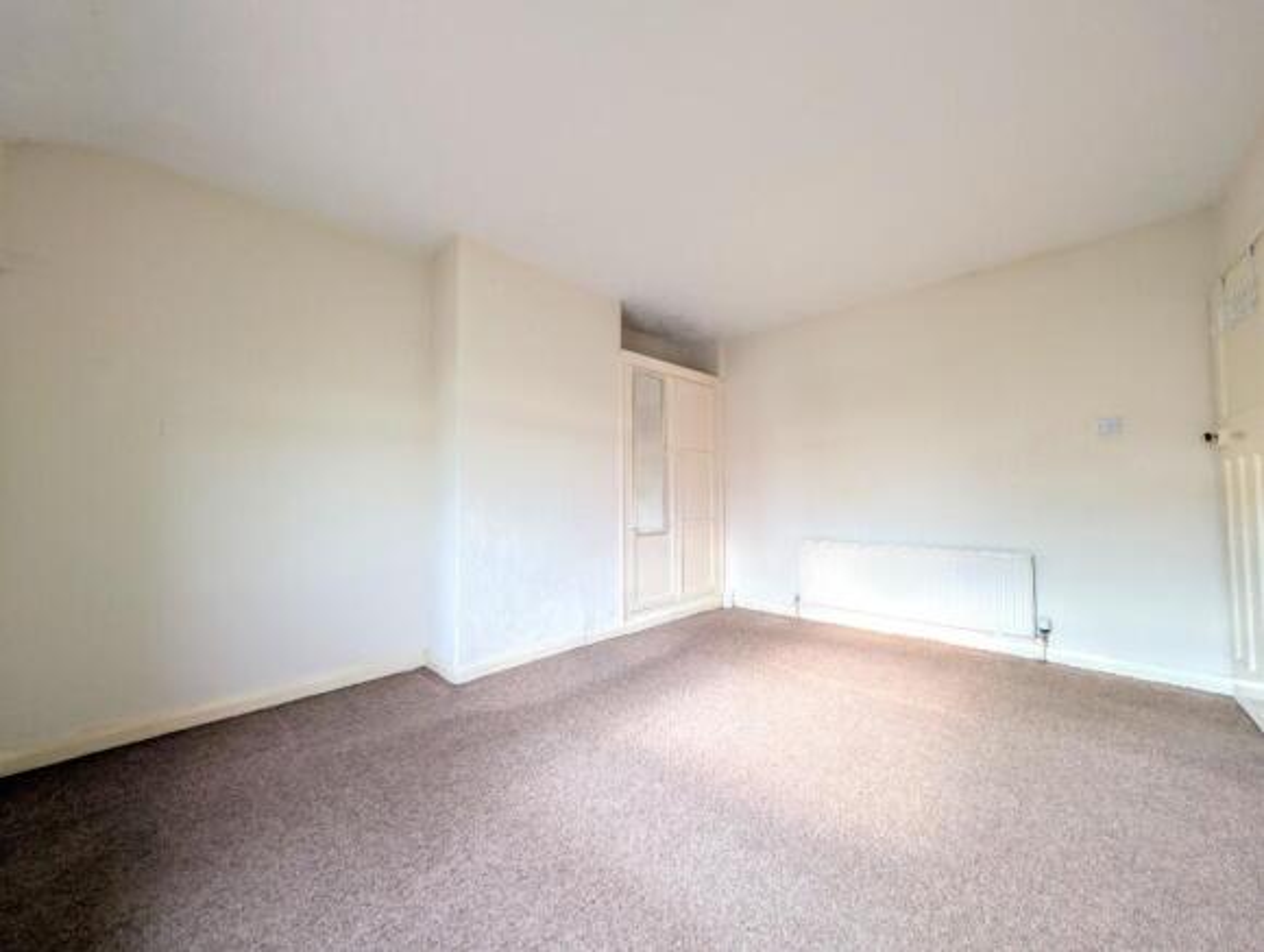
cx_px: 632
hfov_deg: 110.4
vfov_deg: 94.7
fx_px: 439
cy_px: 476
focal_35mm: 12
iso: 58
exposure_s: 1/22.6
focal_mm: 2.02
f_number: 1.7
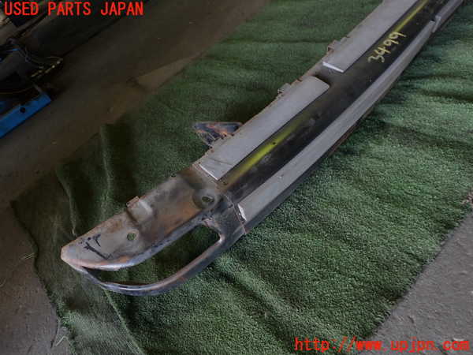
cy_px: 178
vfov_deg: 46.8
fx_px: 410
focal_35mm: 30
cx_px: 236
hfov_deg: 60.0
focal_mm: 5.4
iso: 200
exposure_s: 1/60
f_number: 2.3
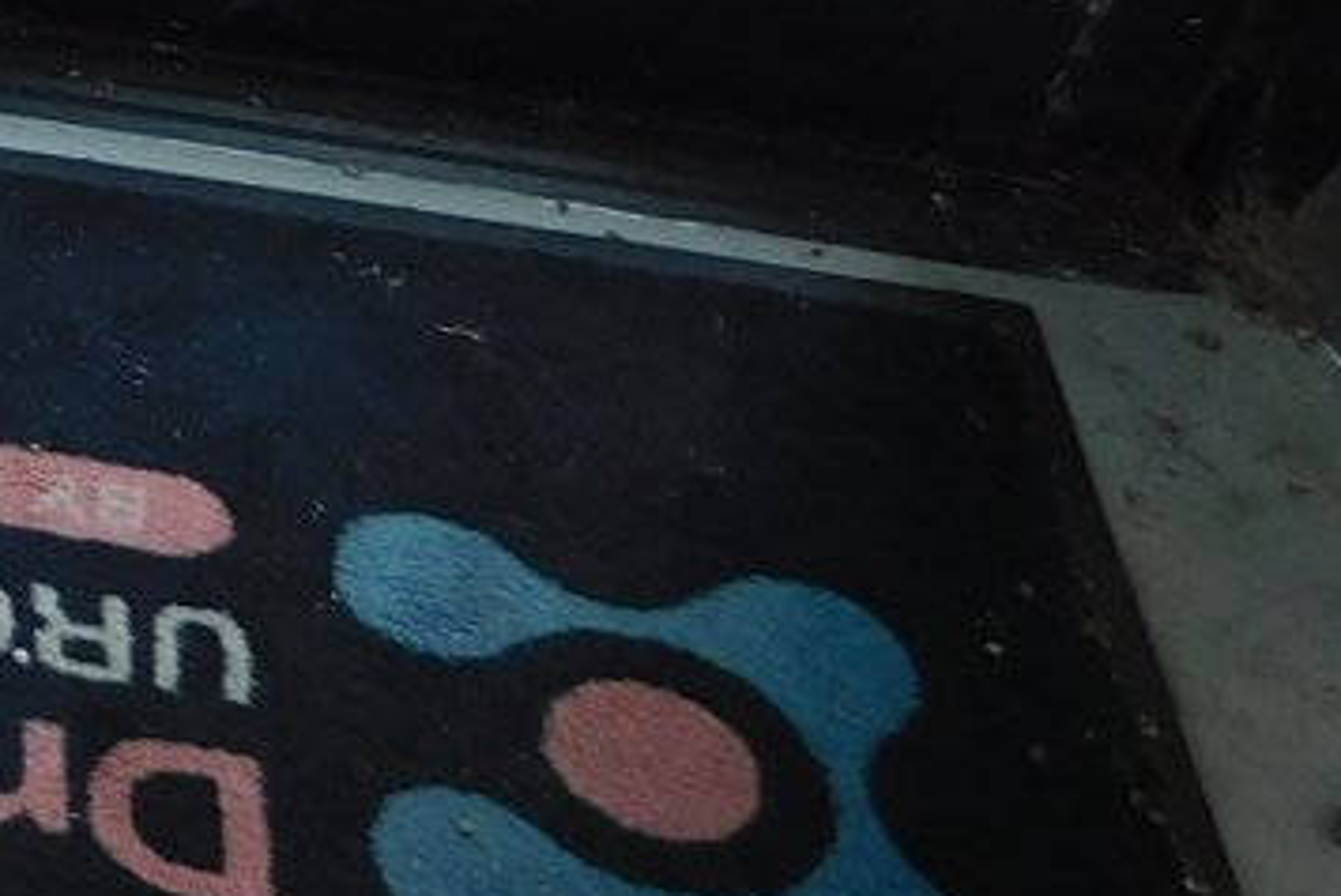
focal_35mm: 106
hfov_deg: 15.1
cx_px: -1433
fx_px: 3952
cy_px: -619
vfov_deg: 12.1
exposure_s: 1/50
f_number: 3
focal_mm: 4.1
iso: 125
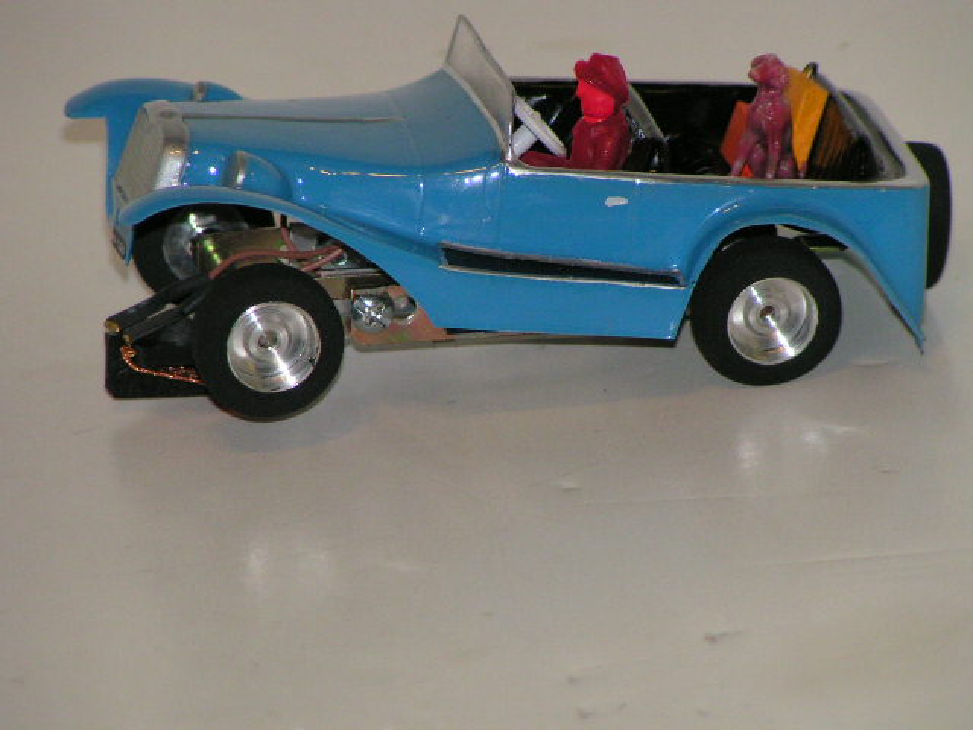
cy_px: 365
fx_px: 9557
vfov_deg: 4.4
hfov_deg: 5.8
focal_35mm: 340
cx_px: 486
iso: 200
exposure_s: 1/400
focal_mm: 52
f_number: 3.5
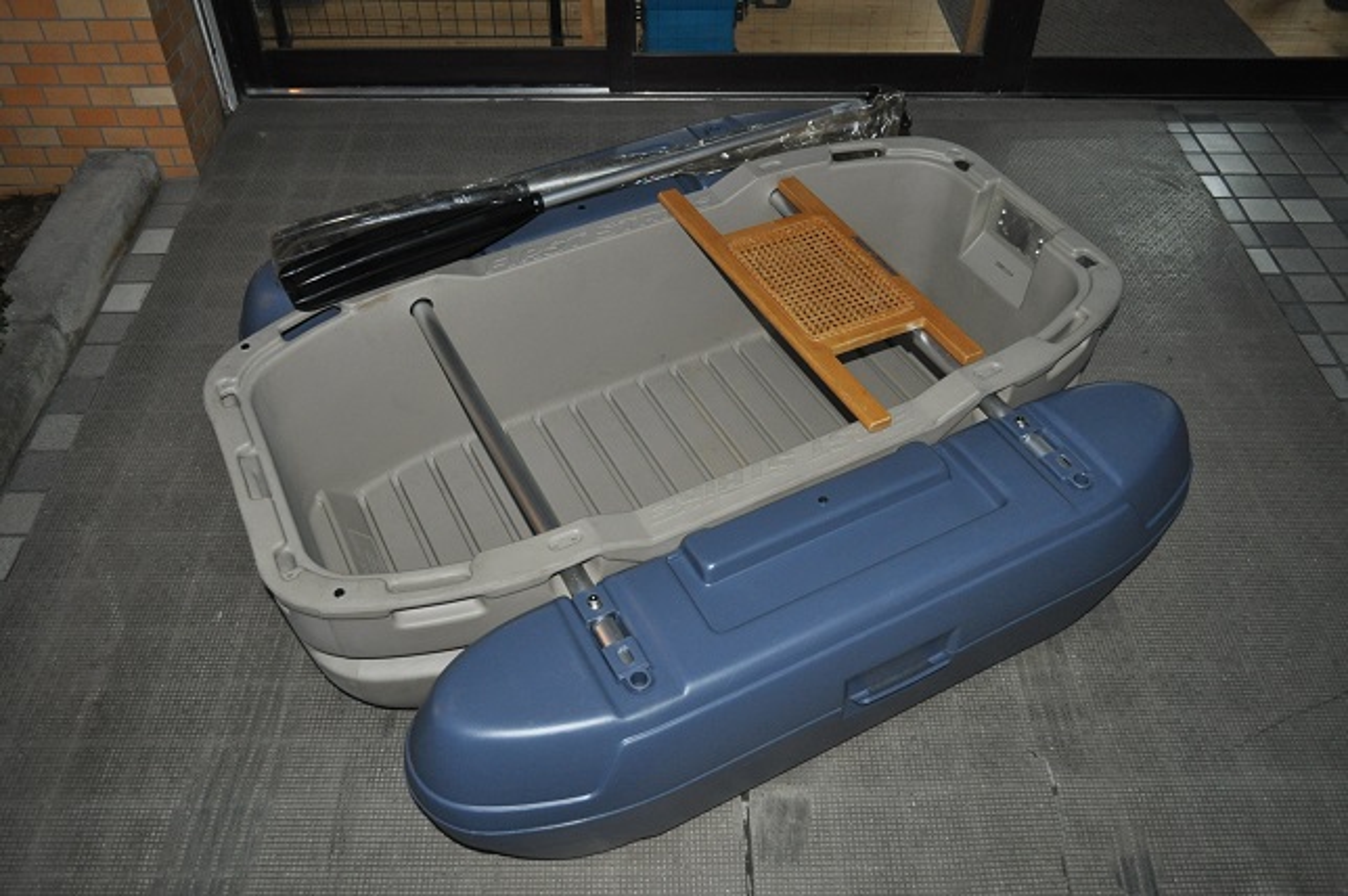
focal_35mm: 30
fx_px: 1122
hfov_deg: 62.0
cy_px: 448
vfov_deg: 43.5
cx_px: 674
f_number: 3.8
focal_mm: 20
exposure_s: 1/60
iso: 800
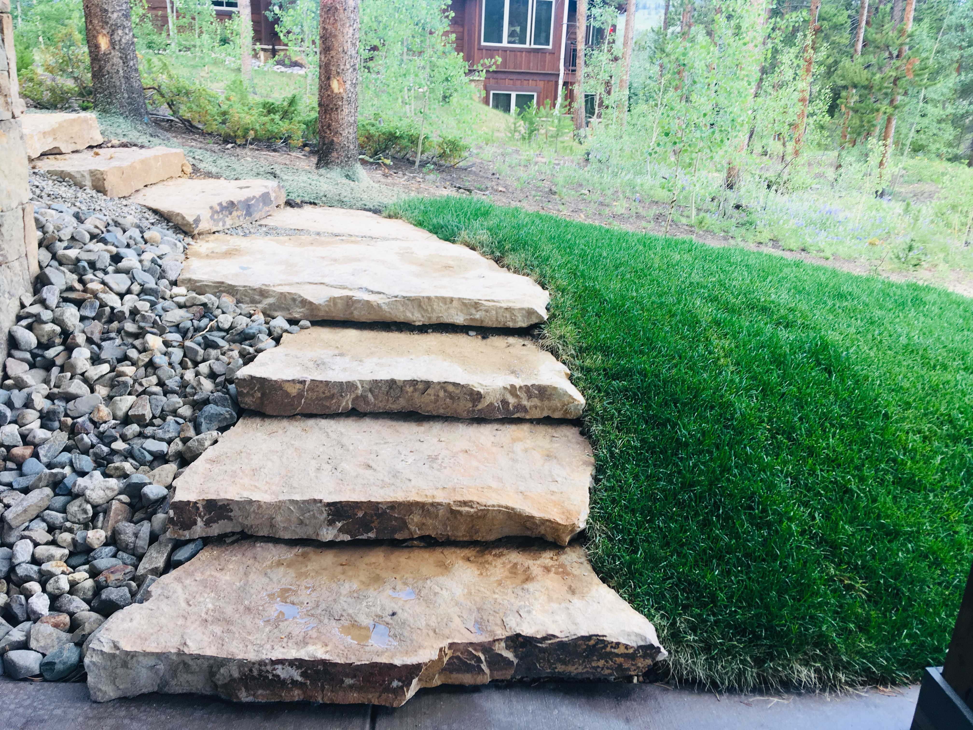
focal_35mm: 29
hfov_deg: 61.7
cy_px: 365
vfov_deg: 48.2
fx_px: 815
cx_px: 486
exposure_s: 1/120
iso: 25
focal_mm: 4.15
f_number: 2.2
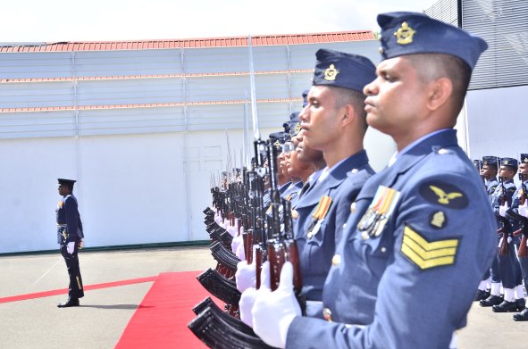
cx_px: 267
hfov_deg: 30.1
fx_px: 980
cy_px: 174
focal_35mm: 67
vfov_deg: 20.2
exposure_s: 1/160
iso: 100
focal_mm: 44
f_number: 7.1
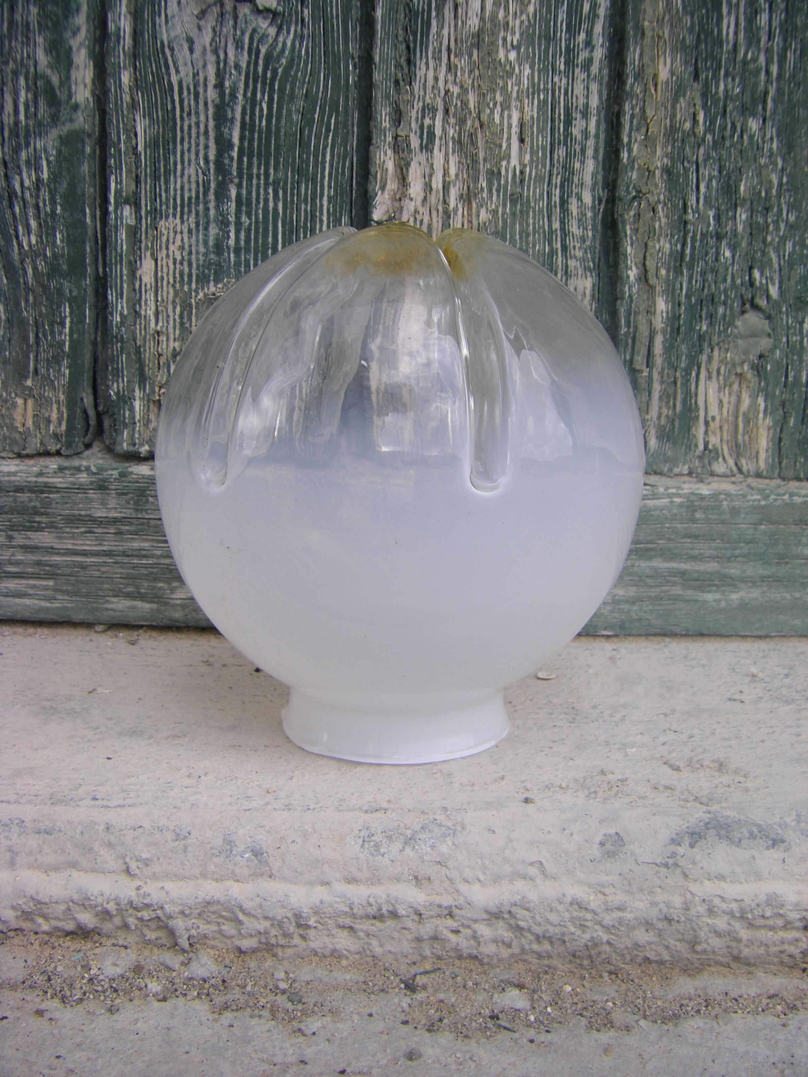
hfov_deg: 37.7
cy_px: 538
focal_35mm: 38
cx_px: 404
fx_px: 1183
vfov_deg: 49.0
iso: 64
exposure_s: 1/125
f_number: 3.5
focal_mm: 6.3
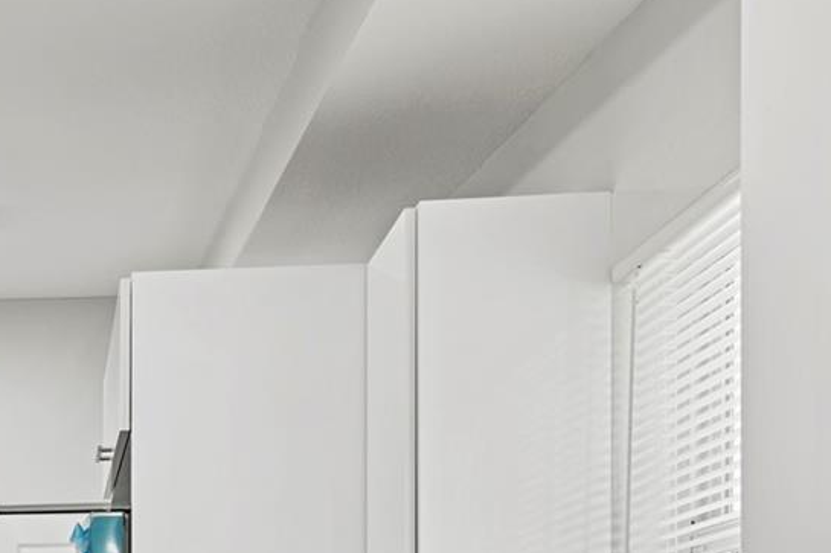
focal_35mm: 48
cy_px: 728
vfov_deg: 24.2
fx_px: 1118
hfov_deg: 35.3
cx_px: -67
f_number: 8
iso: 200
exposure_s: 1/2.5
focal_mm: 11
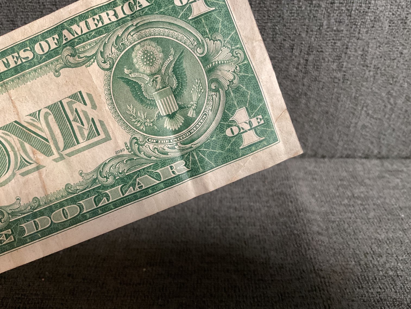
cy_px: 154
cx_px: 206
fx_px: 344
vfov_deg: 48.2
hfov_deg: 61.7
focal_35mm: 29
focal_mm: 3
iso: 160
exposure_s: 1/60
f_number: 1.8
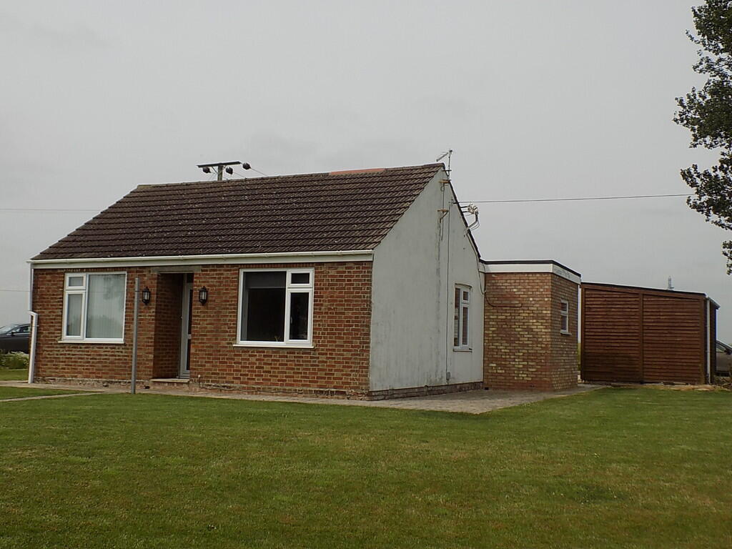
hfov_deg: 45.8
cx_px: 366
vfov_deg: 35.1
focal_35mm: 41
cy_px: 274
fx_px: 867
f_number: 3.6
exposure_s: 1/1250
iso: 80
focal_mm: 7.3
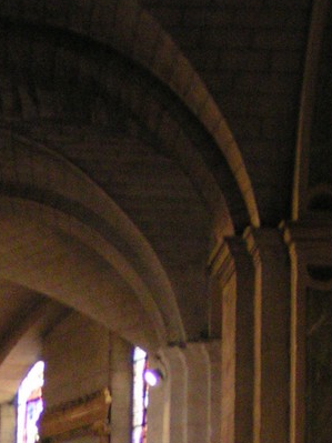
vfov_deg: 16.2
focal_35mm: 115
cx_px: 28
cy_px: 580
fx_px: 1471
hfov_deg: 12.8
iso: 400
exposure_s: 1/6
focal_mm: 6.6
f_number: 2.8
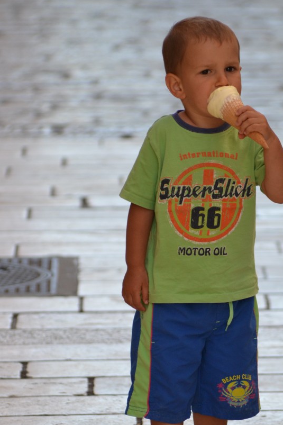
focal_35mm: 444
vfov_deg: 4.6
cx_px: 181
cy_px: 258
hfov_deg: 3.1
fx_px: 5237
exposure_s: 1/500
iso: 560
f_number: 5
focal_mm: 220
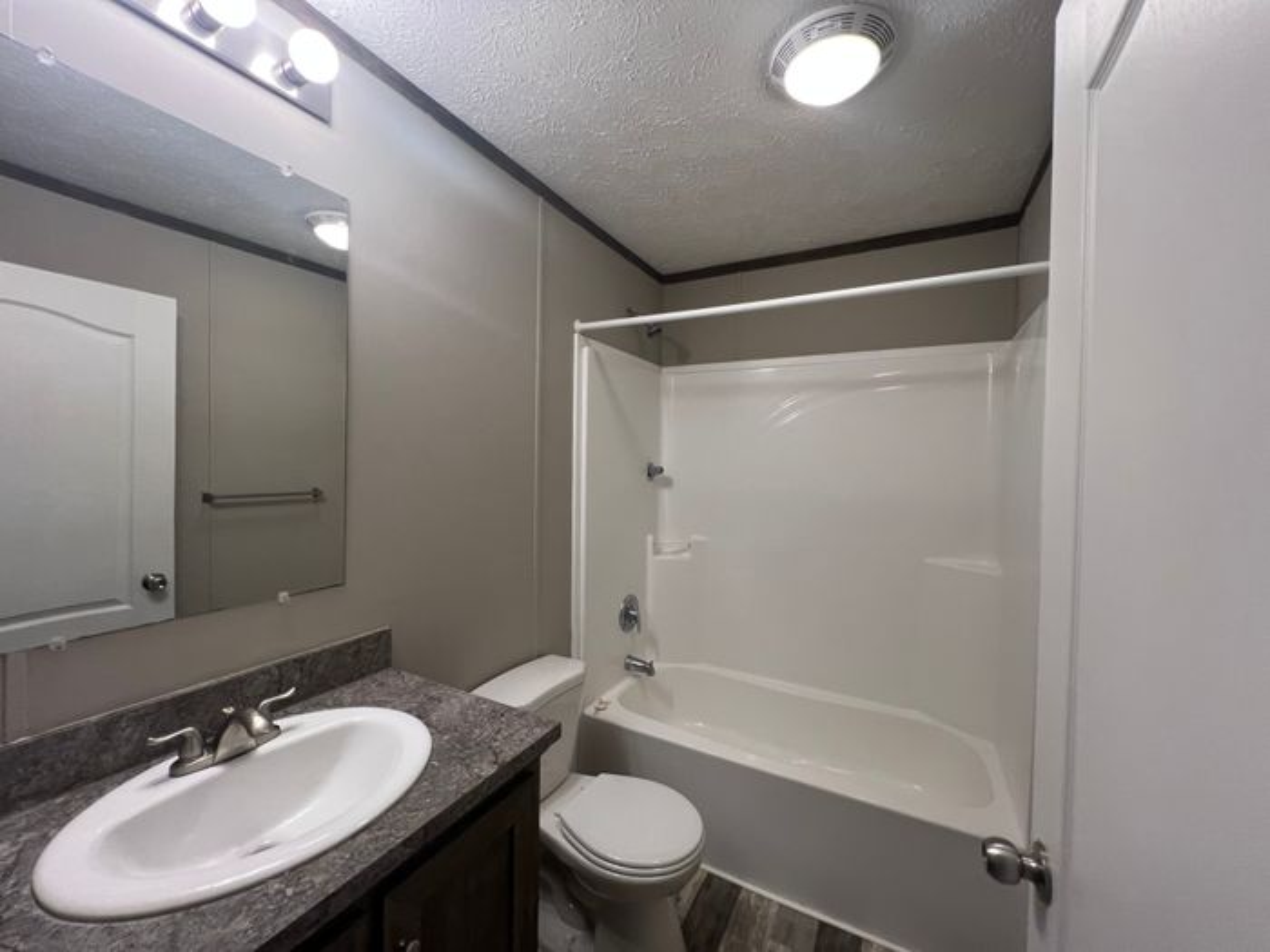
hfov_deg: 106.2
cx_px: 635
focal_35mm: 13
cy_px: 476
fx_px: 477
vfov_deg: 89.9
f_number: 1.8
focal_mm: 1.57
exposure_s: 1/60
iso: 160
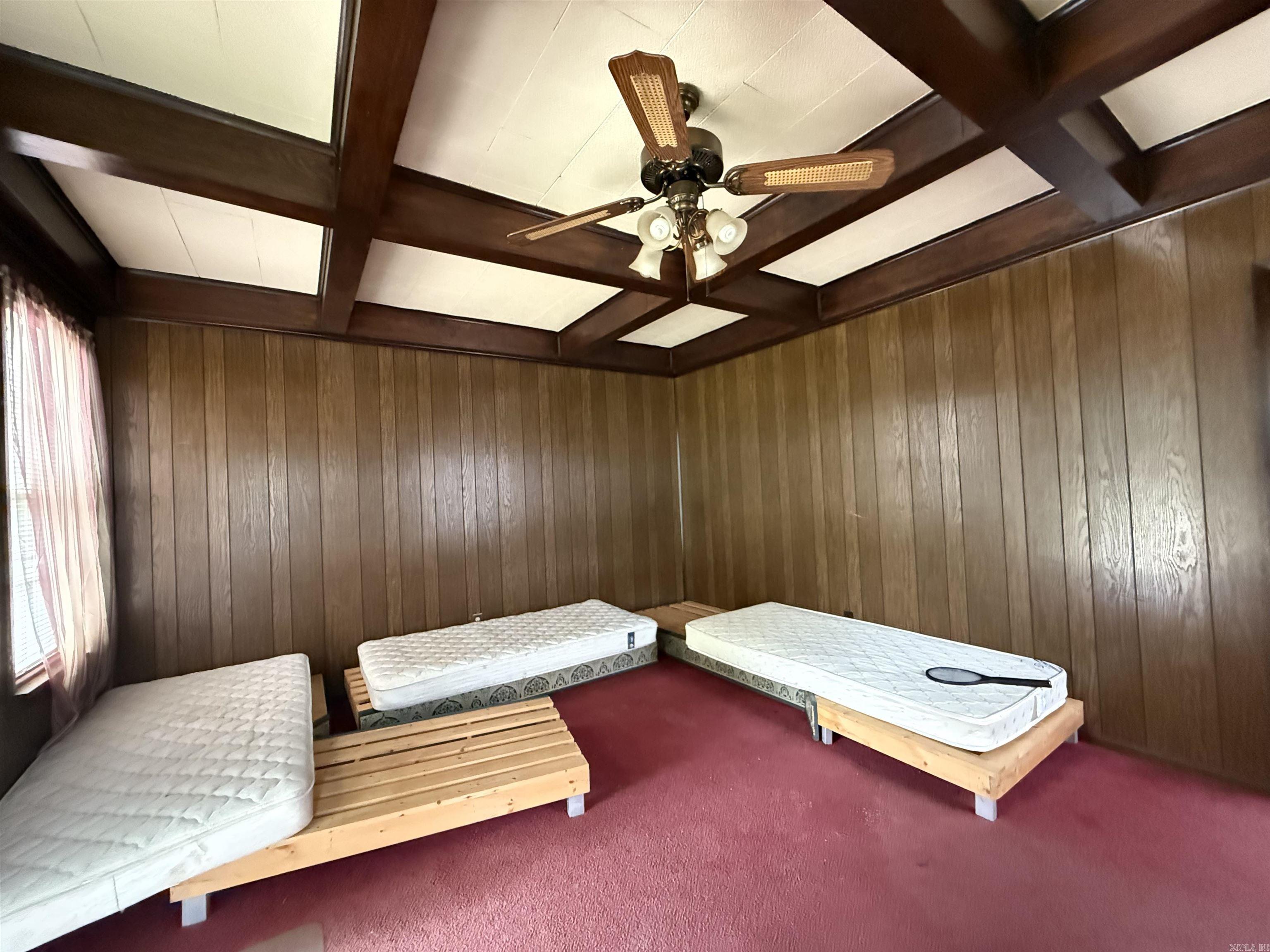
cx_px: 635
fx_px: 514
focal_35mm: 14
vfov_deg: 85.7
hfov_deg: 102.1
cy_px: 476
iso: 1250
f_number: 2.2
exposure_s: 1/53
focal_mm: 2.22
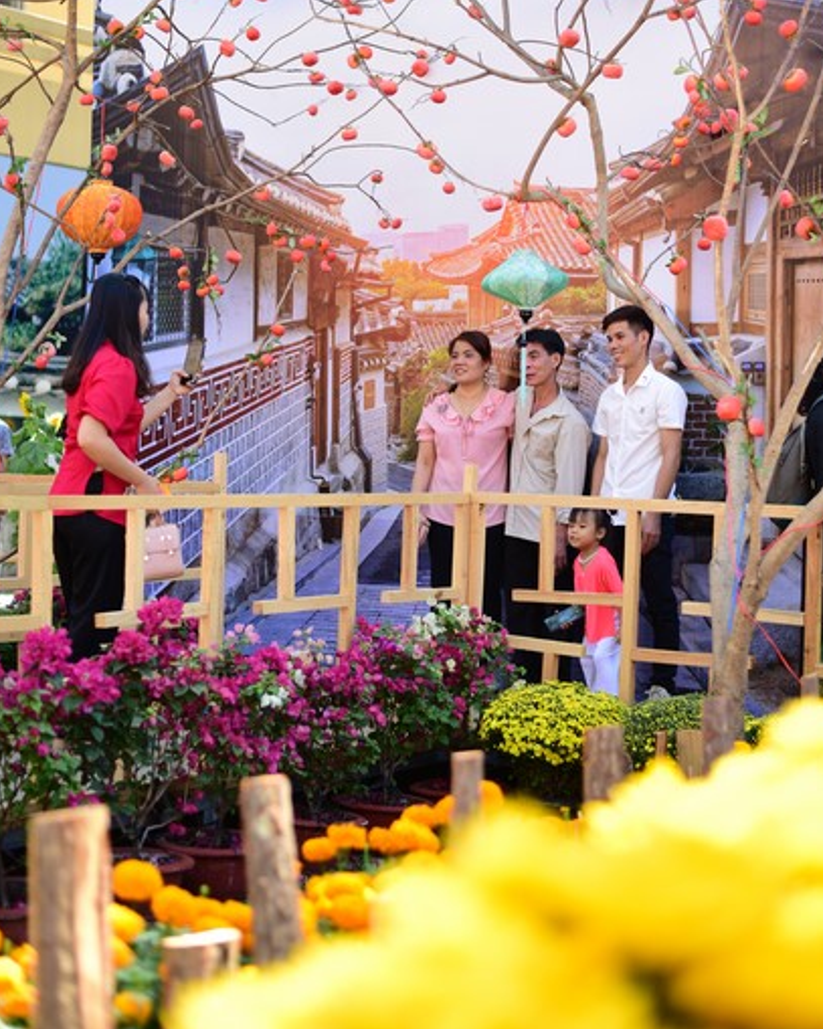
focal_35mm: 60
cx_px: 415
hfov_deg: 25.4
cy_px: 412
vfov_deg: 31.4
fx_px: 1827
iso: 125
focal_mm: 50
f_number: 2
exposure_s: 1/250
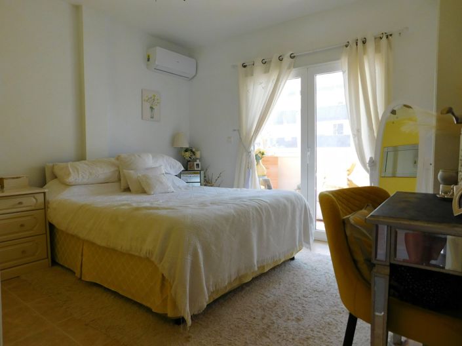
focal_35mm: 23
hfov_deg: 74.0
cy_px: 173
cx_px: 231
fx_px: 307
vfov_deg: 58.8
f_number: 3
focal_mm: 4
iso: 125
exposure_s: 1/160
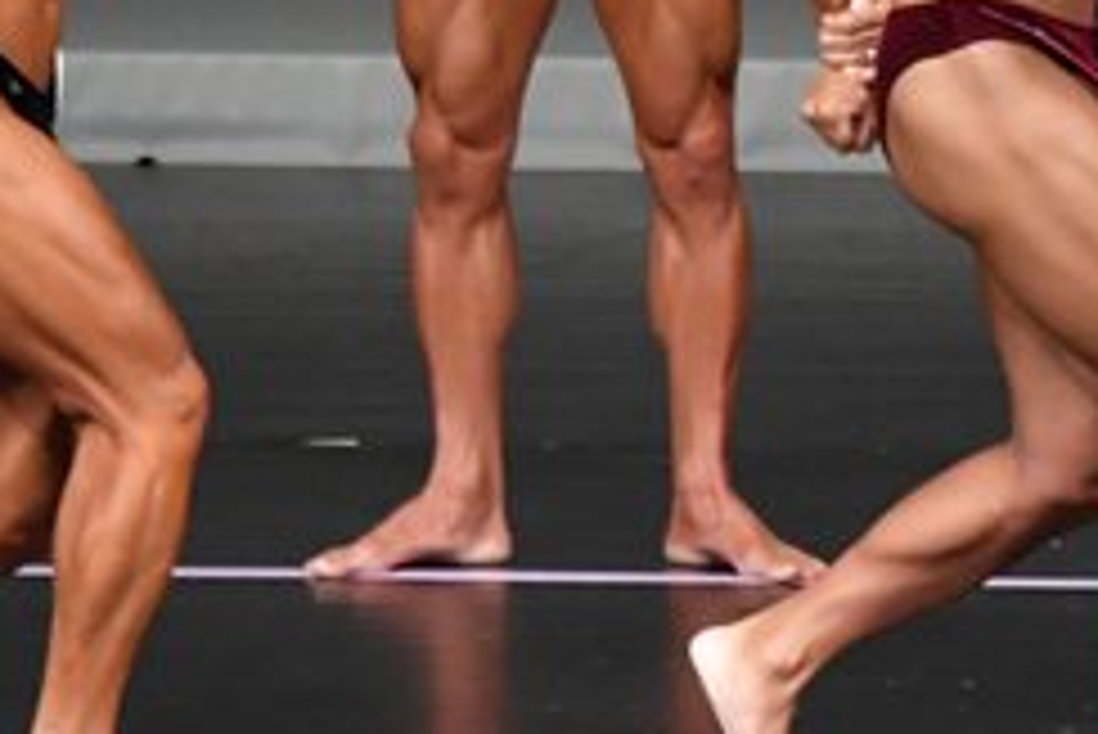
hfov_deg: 2.2
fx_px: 29052
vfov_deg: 1.4
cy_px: 144
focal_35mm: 952
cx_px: 1154
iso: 4000
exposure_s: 1/400
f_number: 5.6
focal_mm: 200
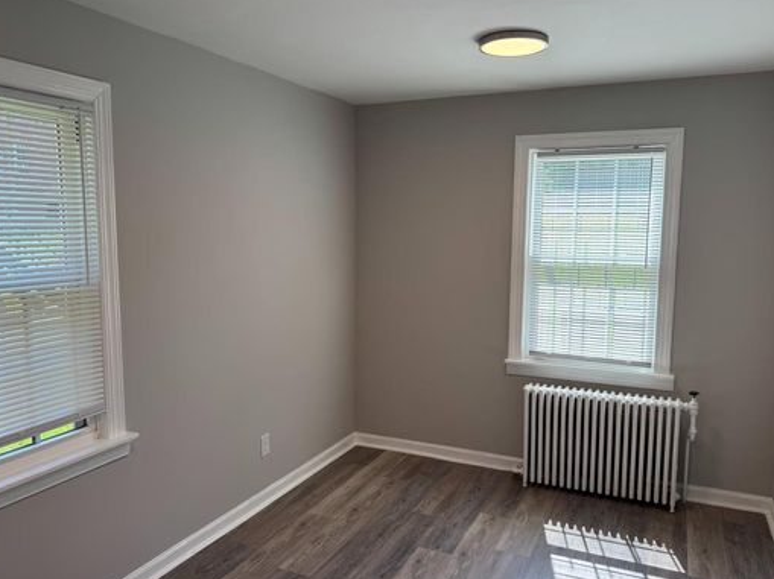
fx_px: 626
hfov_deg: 63.5
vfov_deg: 49.7
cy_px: 303
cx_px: 385
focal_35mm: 28
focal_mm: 6.76
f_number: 1.78
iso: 80
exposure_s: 1/232
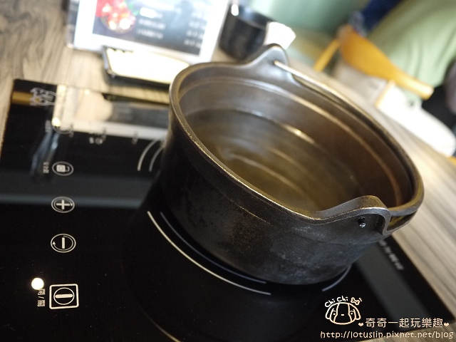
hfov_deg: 63.4
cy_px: 171
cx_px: 228
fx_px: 369
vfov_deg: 49.7
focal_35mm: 28
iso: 800
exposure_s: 1/30
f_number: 2.5
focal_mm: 14
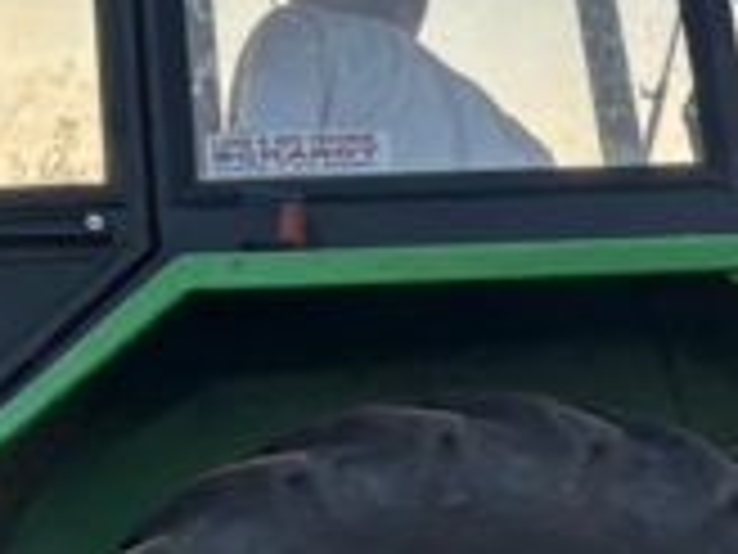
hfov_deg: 11.9
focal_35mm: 162
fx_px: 3454
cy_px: 752
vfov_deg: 9.0
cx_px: 954
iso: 50
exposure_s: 1/121
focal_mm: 5.96
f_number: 1.6
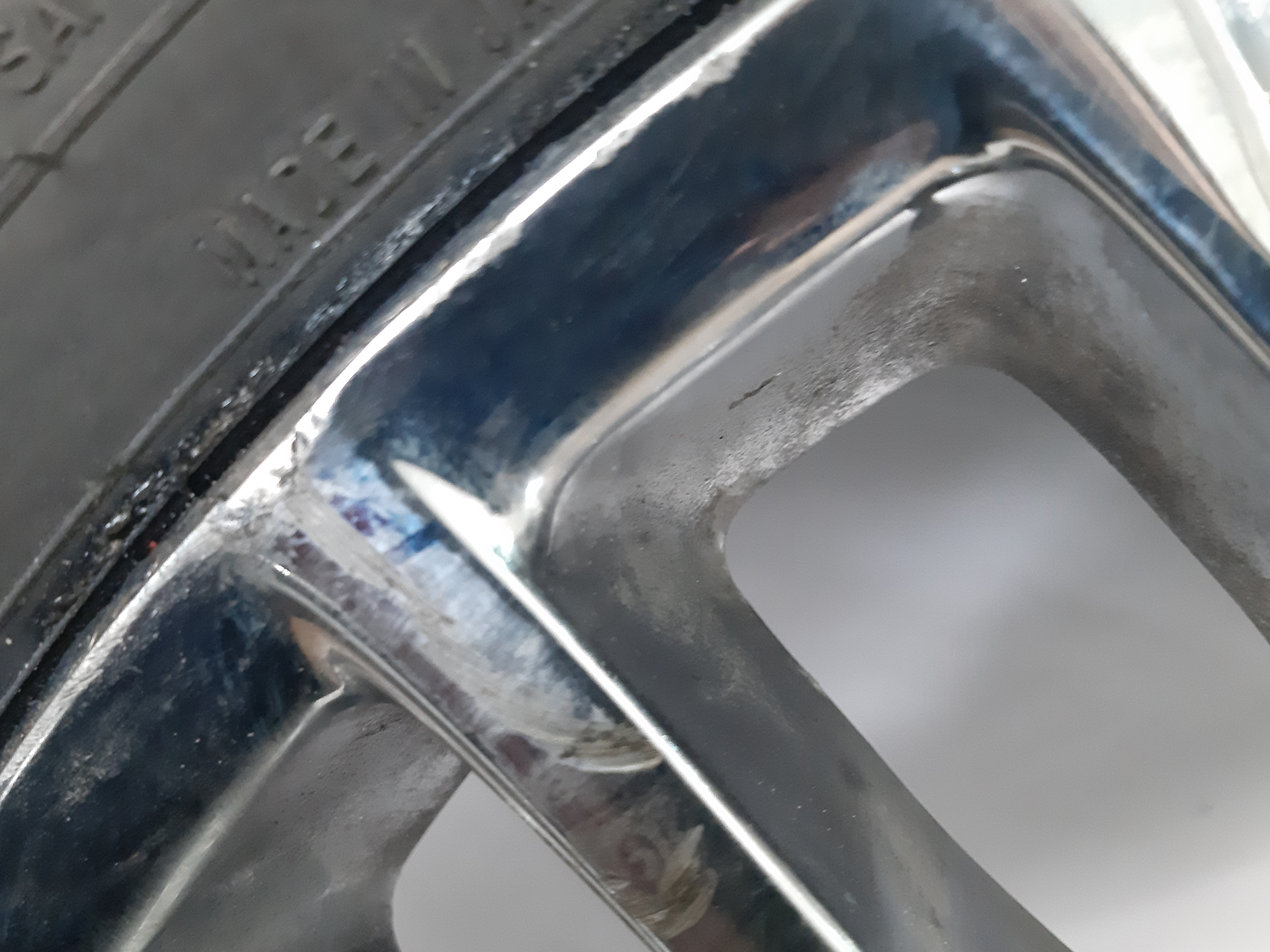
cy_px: 521
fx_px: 1247
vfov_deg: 41.7
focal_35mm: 34
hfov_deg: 53.5
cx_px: 498
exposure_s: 1/25
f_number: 1.7
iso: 400
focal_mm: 3.93
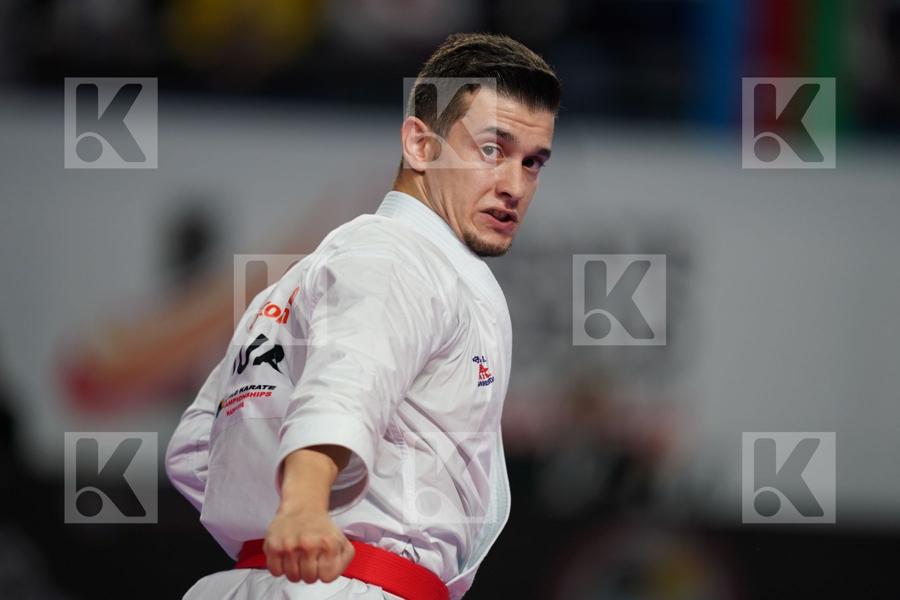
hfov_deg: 5.2
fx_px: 9999
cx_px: 450
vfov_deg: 3.4
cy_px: 300
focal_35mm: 400
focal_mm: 400
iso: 800
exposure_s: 1/500
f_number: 2.8
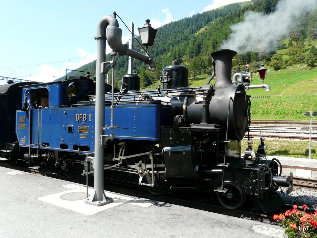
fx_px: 256
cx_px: 158
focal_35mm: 28
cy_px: 119
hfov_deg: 63.4
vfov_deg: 49.7
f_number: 5
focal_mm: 4.6
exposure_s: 1/200
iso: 100
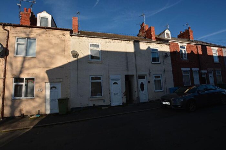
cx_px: 113
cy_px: 75
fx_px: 94
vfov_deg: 77.4
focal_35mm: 15
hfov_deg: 100.4
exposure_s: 1/200
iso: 100
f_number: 10
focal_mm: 10
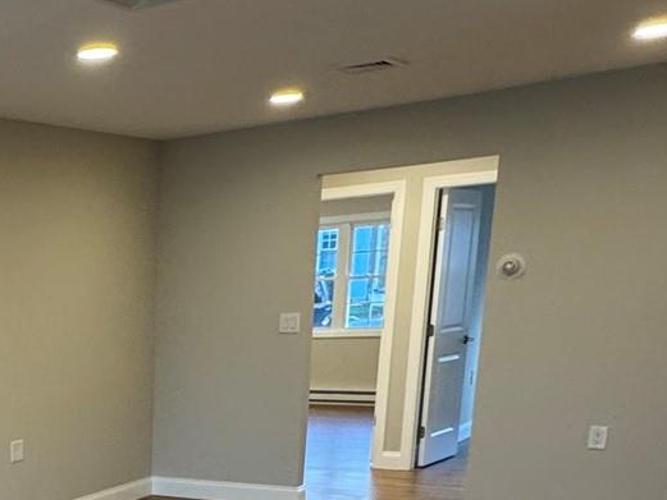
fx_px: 1060
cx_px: -234
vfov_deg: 24.6
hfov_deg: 27.9
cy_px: 561
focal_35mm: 55
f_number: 2.2
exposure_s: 1/120
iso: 200
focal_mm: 2.22
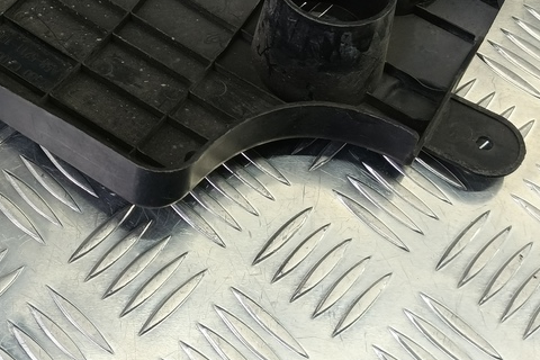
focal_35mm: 51
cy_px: -19
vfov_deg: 24.9
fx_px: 765
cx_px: 108
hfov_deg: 37.5
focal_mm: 4.11
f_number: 1.6
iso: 106
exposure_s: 1/50
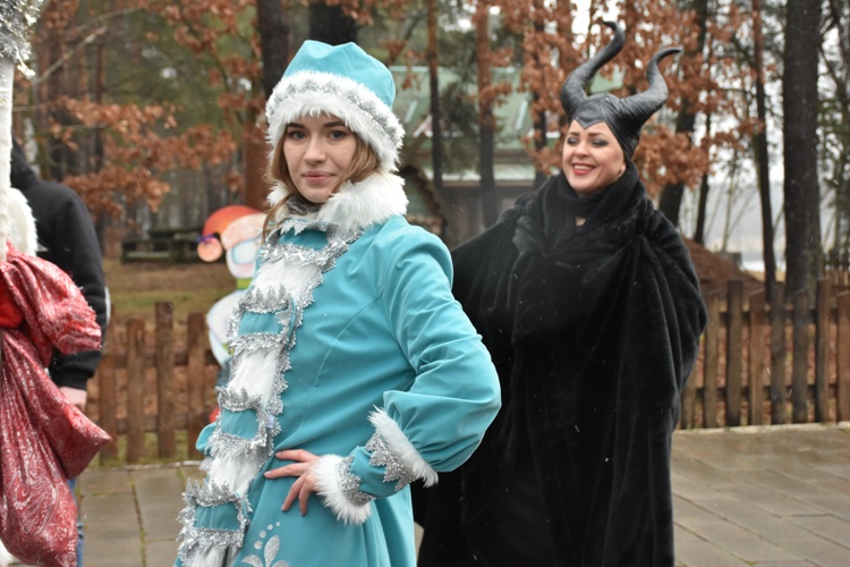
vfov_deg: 21.6
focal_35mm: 63
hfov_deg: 31.9
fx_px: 1487
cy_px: 284
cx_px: 425
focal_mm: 42
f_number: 6.3
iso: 800
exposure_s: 1/160
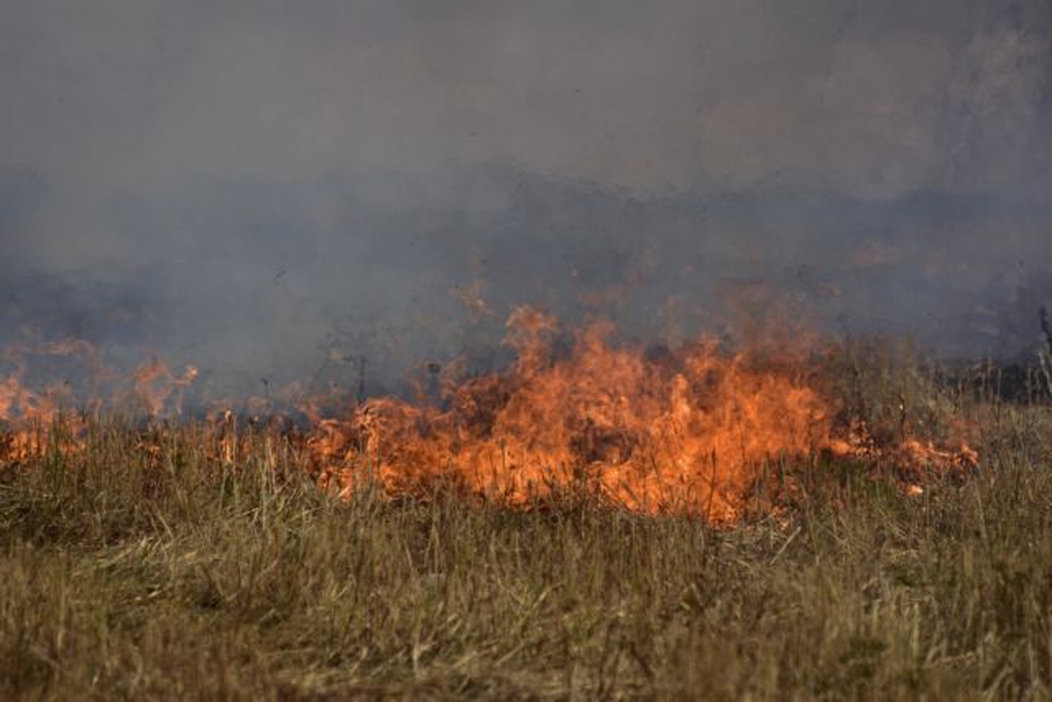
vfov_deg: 3.1
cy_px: 351
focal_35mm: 450
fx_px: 13152
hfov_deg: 4.6
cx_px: 526
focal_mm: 300
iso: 100
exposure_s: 1/800
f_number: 5.6
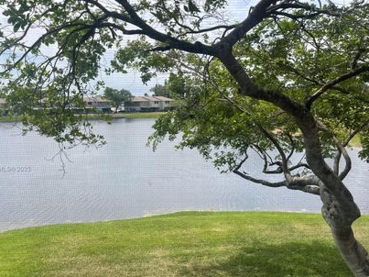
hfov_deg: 58.3
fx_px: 330
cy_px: 169
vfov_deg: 45.1
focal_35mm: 31
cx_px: 168
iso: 32
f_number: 1.6
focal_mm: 5.1
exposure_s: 1/1946
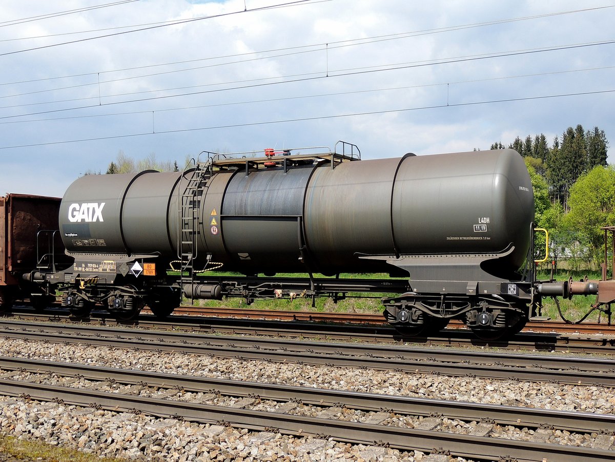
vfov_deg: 33.6
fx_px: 764
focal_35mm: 43
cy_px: 231
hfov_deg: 43.9
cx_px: 308
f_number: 3.4
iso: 100
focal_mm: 7.6
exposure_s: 1/800
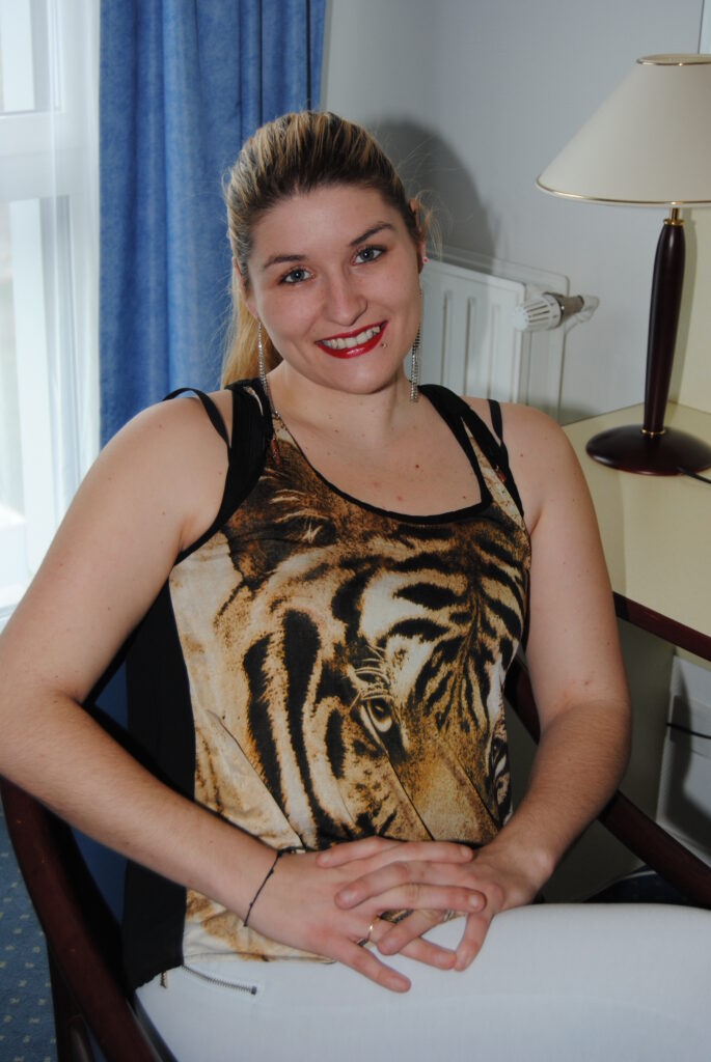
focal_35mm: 52
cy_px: 531
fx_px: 1552
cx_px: 356
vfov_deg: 37.8
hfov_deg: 25.8
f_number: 4.5
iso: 200
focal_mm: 35
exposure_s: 1/60
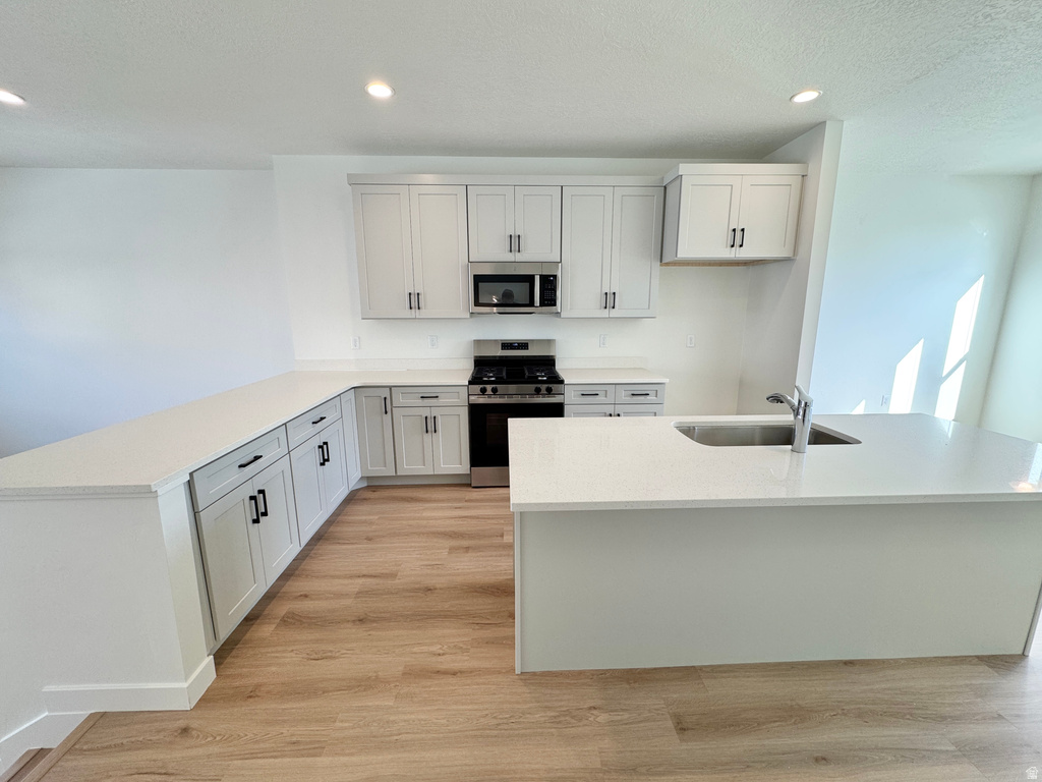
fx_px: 421
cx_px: 521
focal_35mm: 14
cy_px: 391
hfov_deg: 102.1
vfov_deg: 85.7
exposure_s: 1/120
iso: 100
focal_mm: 2.22
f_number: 2.2
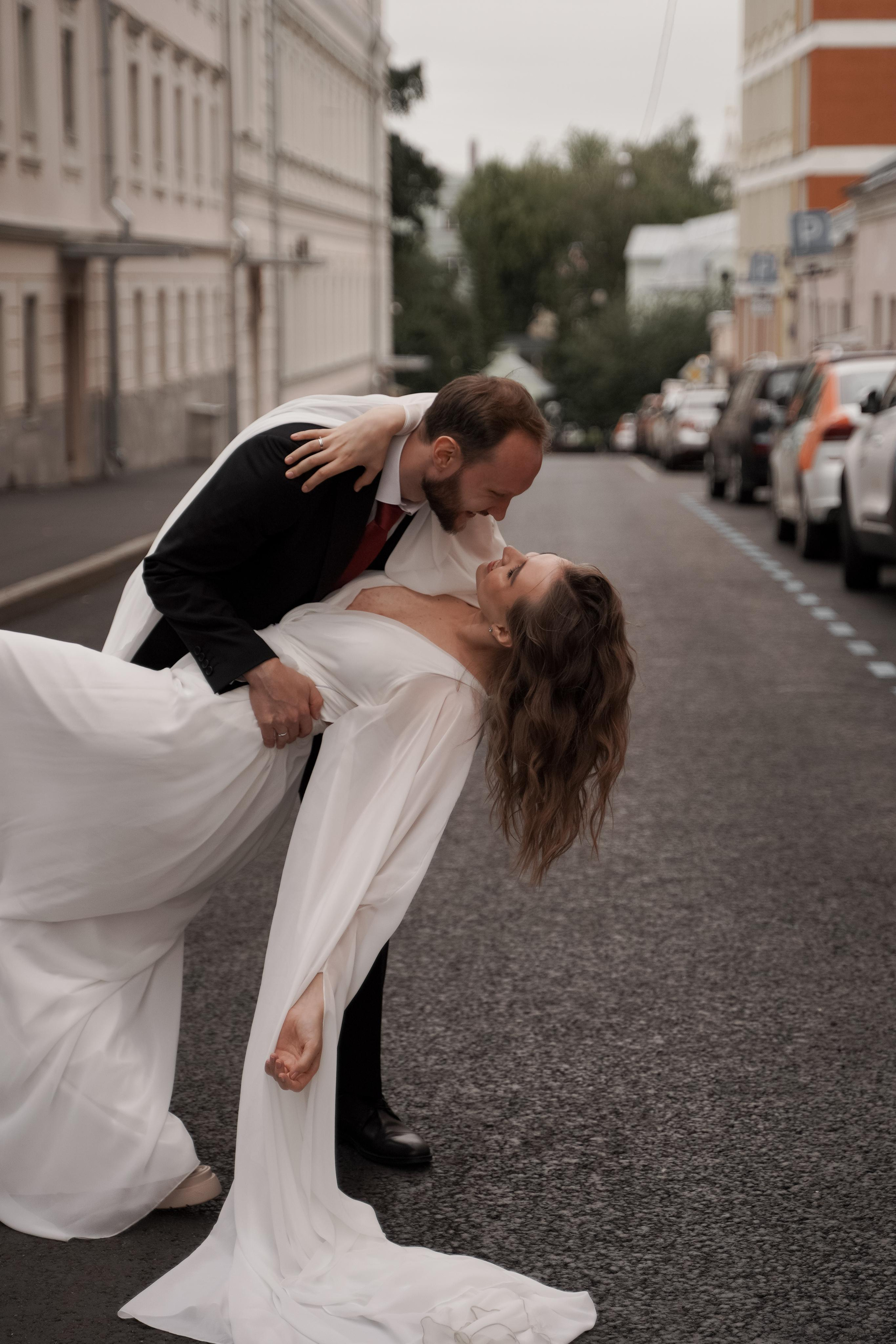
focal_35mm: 66
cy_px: 672
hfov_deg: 20.6
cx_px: 448
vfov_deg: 30.5
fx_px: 2464
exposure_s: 1/1000
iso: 250
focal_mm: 66
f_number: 2.8
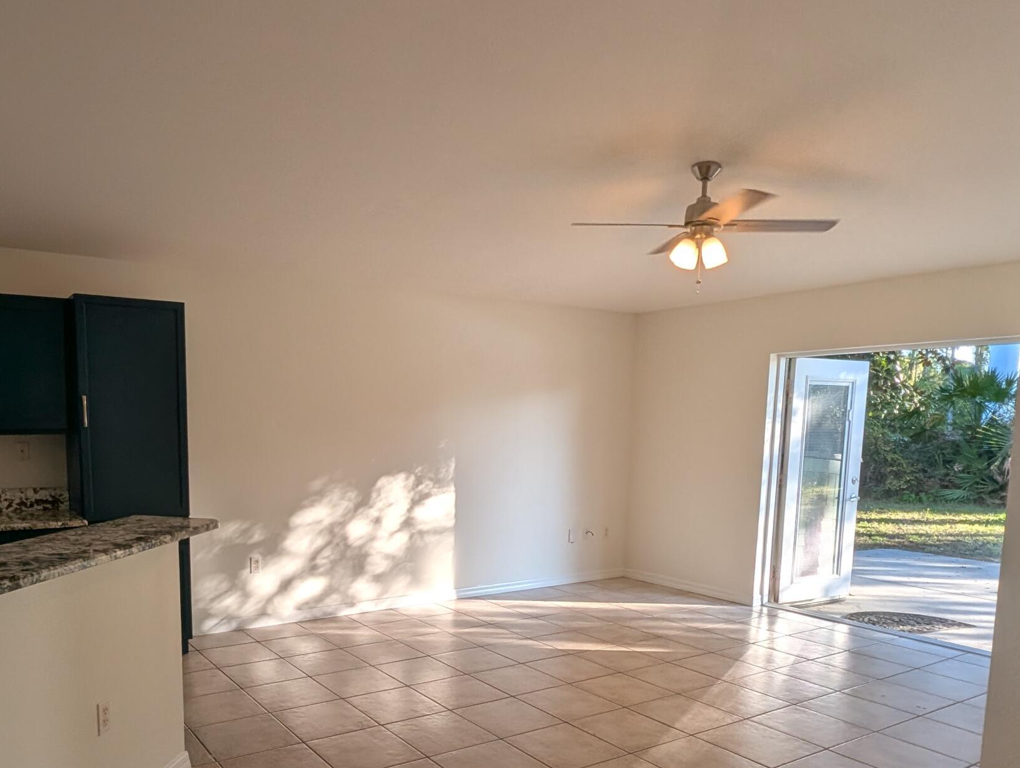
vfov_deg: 55.6
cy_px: 519
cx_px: 388
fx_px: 708
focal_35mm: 24
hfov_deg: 70.5
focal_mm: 1.95
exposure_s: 1/134
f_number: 2.2
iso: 43
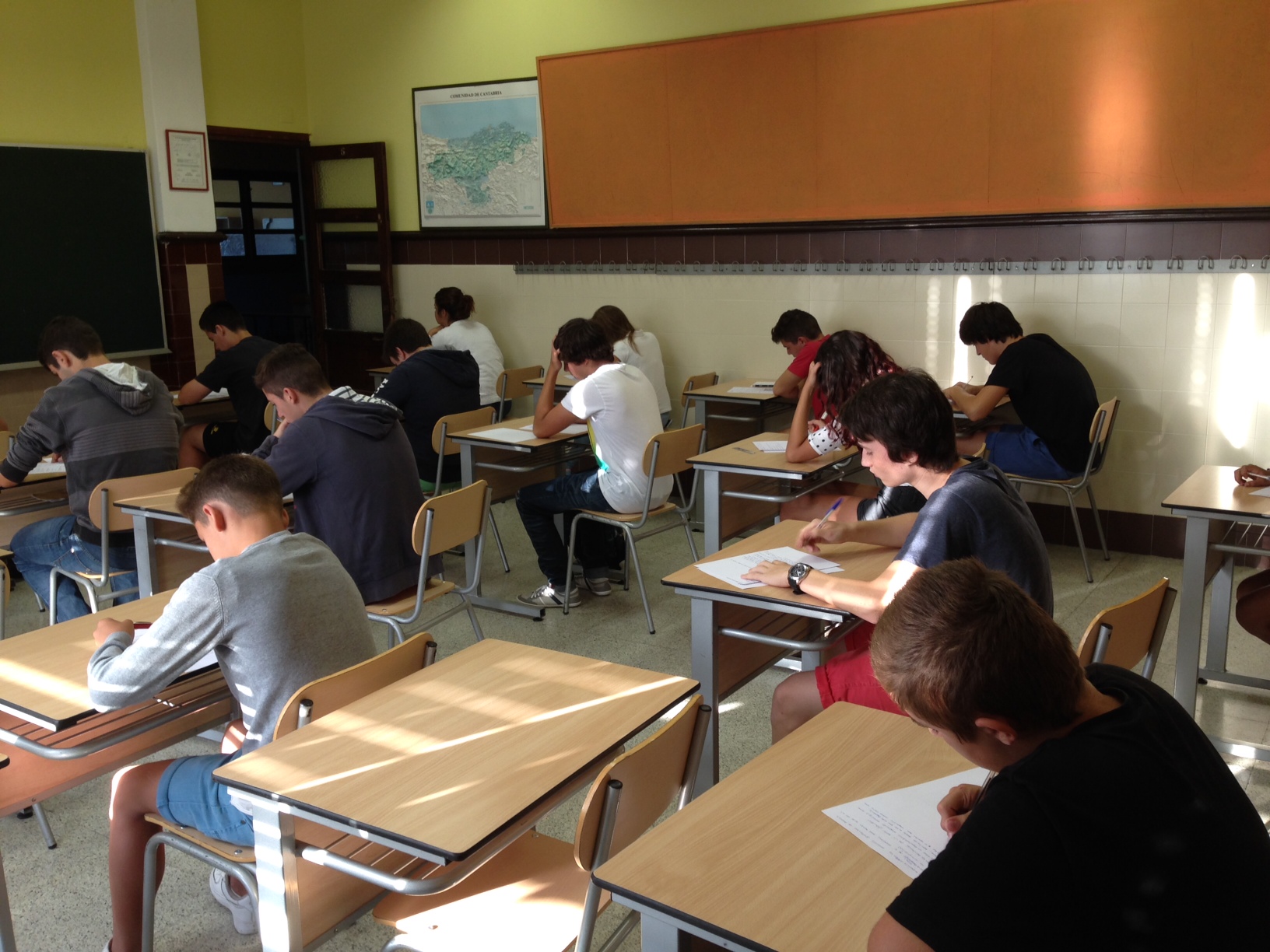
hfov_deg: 55.4
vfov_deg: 42.9
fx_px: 1211
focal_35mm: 33
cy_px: 476
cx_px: 635
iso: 50
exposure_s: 1/24
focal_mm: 4.12
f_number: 2.4
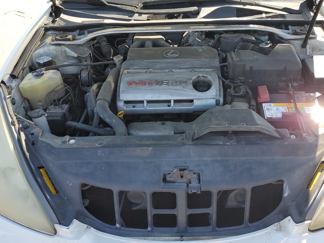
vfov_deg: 46.8
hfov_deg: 59.8
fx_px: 281
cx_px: 182
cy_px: 116
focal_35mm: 30
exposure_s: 1/526
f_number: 1.5
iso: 50
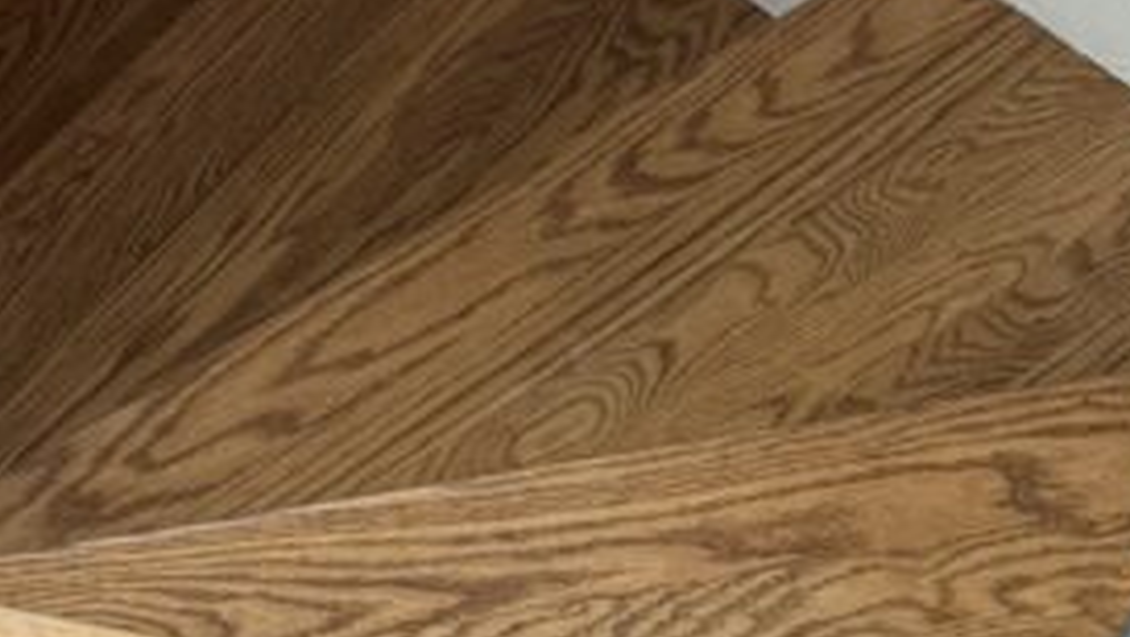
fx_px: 2938
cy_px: -844
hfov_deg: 21.4
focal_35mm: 98
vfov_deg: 10.7
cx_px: 195
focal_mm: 6.76
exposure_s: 1/60
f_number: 1.78
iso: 320
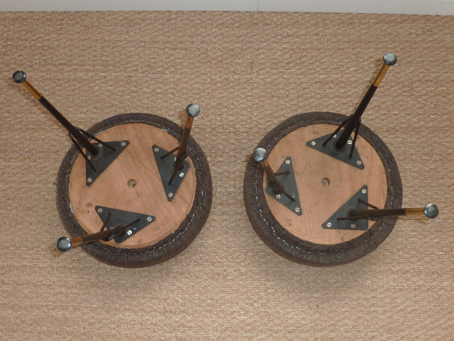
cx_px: 227
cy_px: 170
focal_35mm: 35
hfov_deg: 52.6
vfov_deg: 40.7
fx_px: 459
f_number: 3.3
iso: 100
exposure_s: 1/30
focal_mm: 4.1
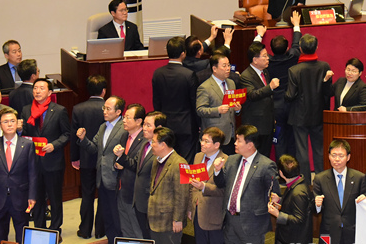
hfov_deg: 10.5
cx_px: 299
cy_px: 84
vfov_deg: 7.0
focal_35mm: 196
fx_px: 1993
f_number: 5.6
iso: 6400
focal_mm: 112
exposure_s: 1/200
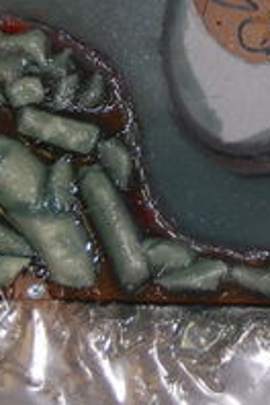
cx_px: 315
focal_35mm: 145
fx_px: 1631
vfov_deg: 13.9
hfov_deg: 9.4
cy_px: -8
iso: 400
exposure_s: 1/60
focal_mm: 30
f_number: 4.2
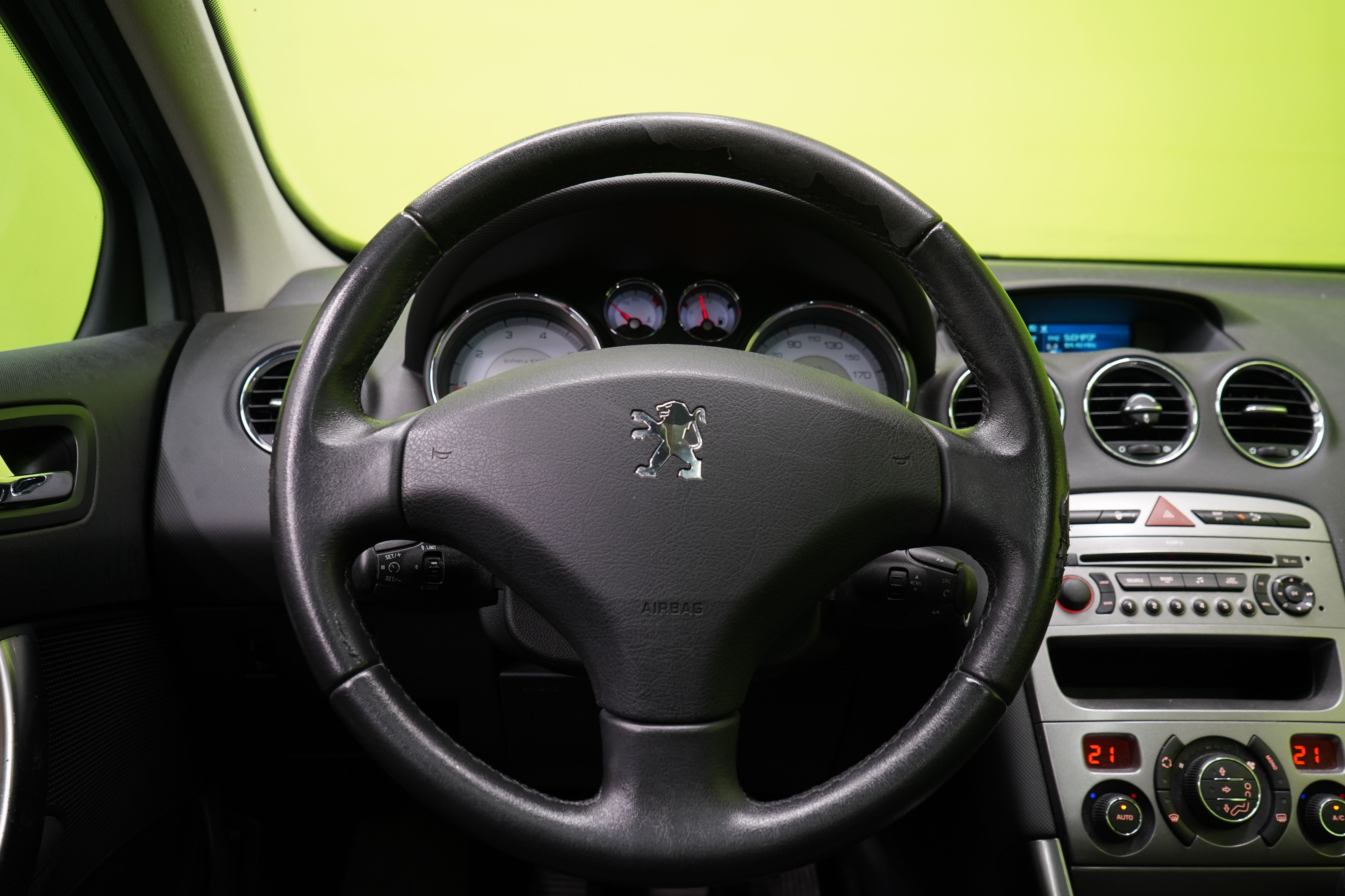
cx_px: 672
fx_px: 1121
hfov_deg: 61.9
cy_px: 448
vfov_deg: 43.6
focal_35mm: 30
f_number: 5.6
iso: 1250
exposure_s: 1/25
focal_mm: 30
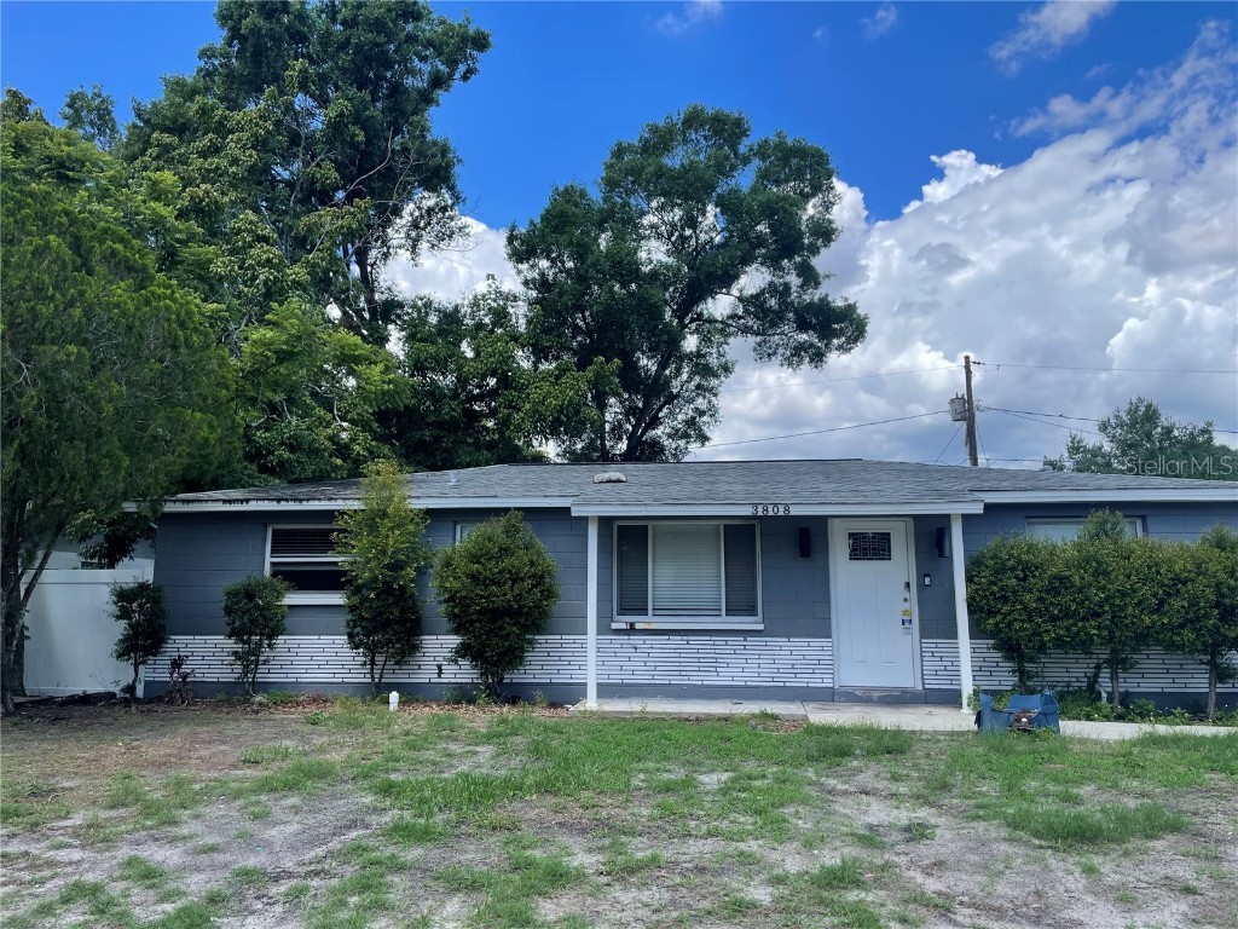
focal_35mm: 26
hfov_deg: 67.3
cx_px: 619
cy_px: 464
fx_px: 930
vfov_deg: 53.1
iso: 32
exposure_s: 1/2398
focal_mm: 4.2
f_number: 1.6
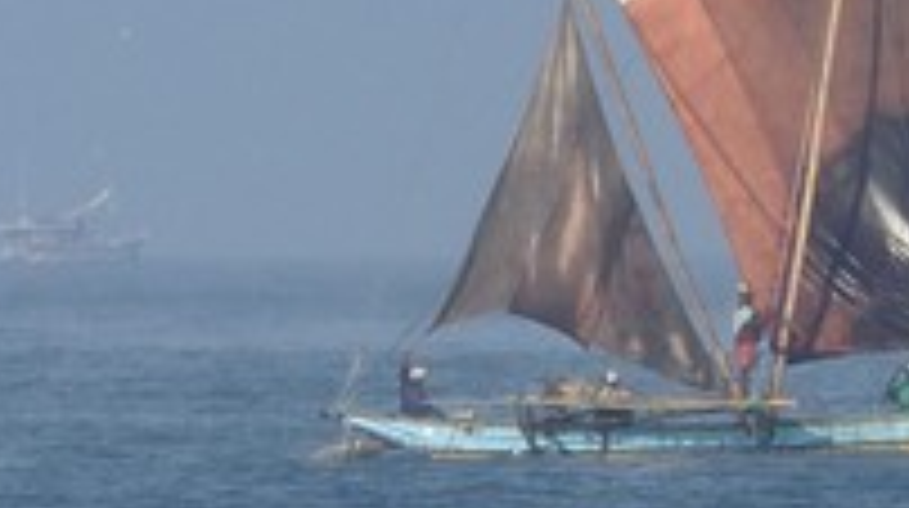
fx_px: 39982
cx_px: 3240
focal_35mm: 1661
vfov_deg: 0.7
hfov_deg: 1.3
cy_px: 908
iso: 200
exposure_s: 1/400
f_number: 10
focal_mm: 200
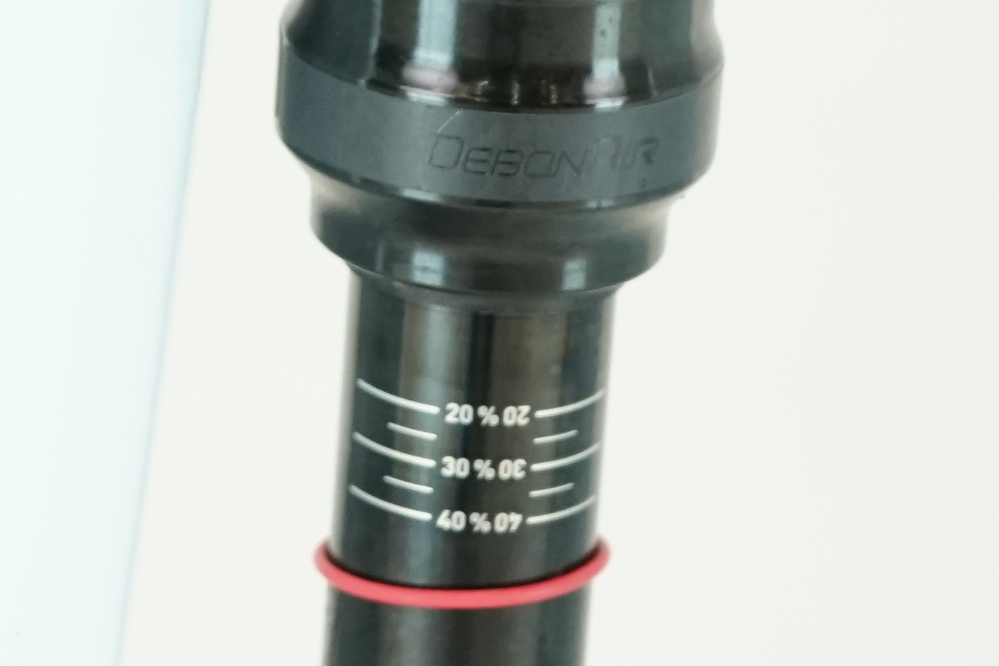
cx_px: 19
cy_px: -172
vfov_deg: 5.1
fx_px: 7438
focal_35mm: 268
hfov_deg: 7.7
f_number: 5
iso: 1600
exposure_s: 1/200
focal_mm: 60
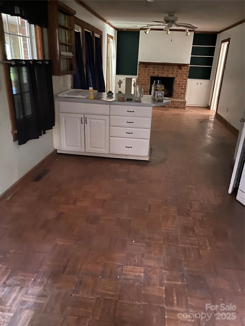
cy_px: 163
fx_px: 245
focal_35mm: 26
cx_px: 122
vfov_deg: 67.3
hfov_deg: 53.1
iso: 1000
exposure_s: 1/18
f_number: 1.8
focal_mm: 4.25
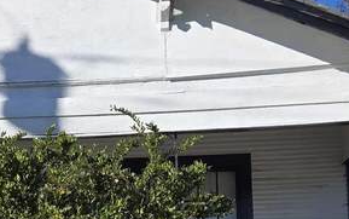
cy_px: 232
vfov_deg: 12.0
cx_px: -6
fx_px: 1028
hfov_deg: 18.7
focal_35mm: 108
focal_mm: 5.4
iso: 25
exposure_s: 1/2643
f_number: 1.8
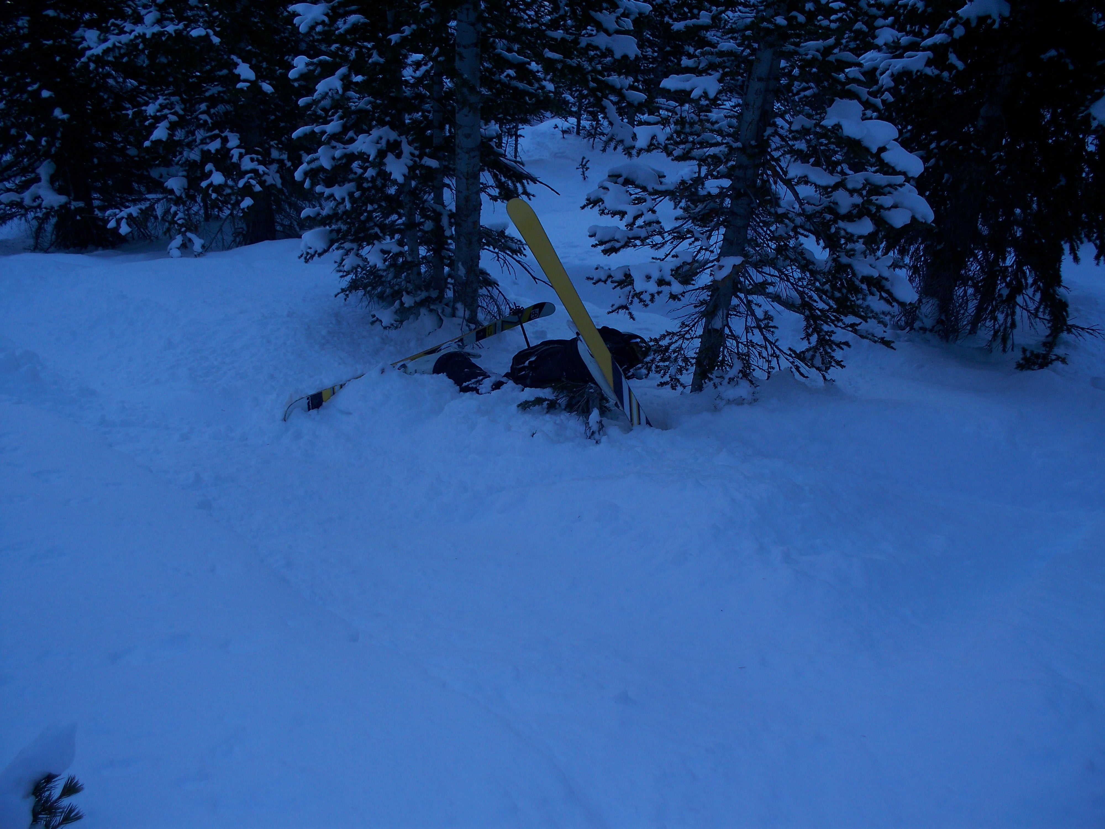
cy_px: 414
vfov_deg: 39.7
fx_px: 1149
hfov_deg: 51.4
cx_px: 552
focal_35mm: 36
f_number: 2.8
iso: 64
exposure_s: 1/400
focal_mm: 7.54
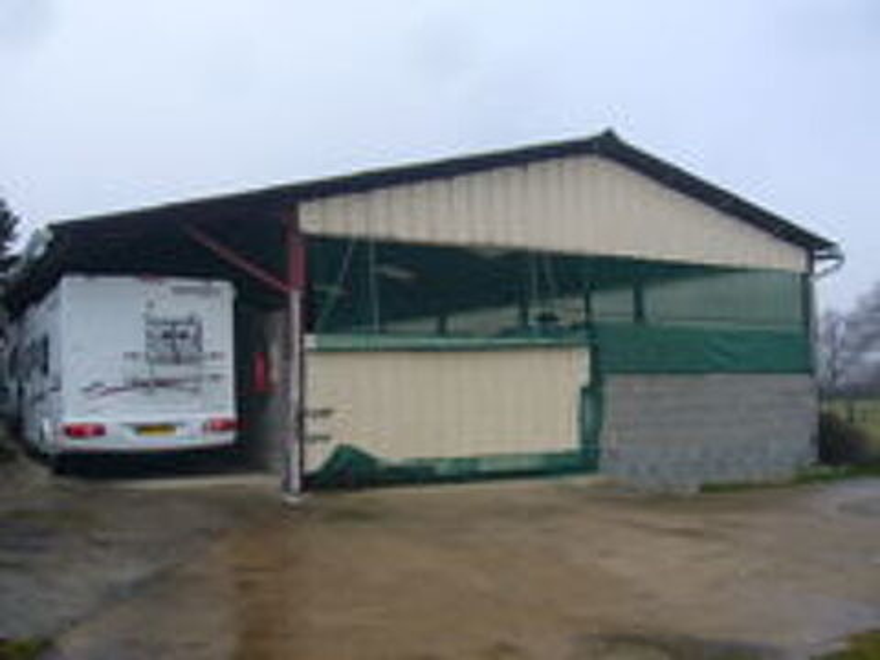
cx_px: 440
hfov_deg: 52.6
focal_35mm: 35
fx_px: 890
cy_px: 330
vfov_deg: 40.7
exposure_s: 1/200
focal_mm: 5.8
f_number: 5.6
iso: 100
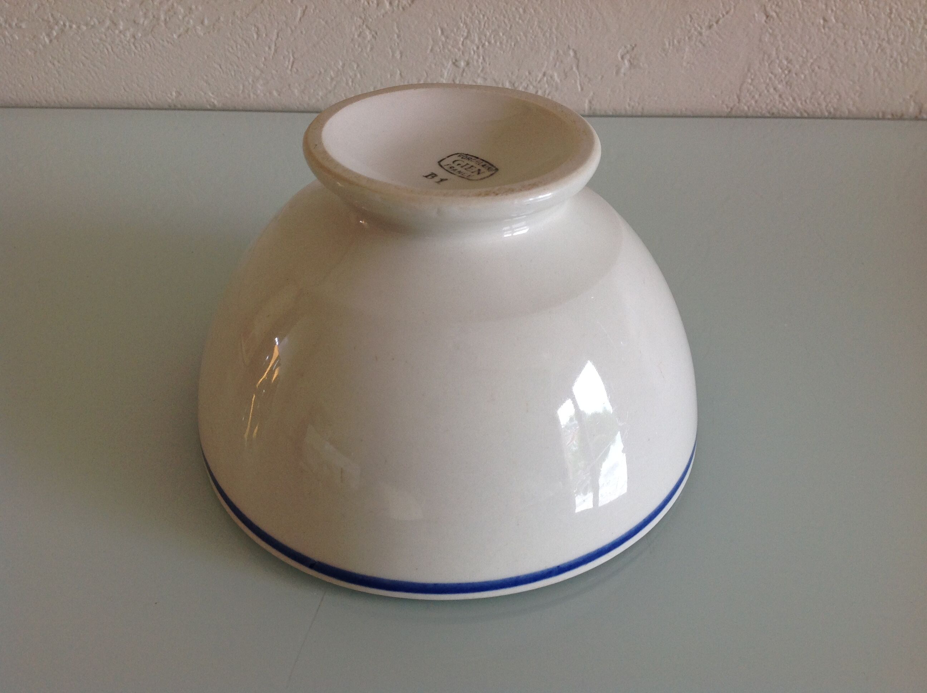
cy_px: 346
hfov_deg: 52.7
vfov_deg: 40.6
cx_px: 464
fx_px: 936
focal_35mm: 35
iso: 64
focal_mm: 4.28
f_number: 2.4
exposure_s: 1/40
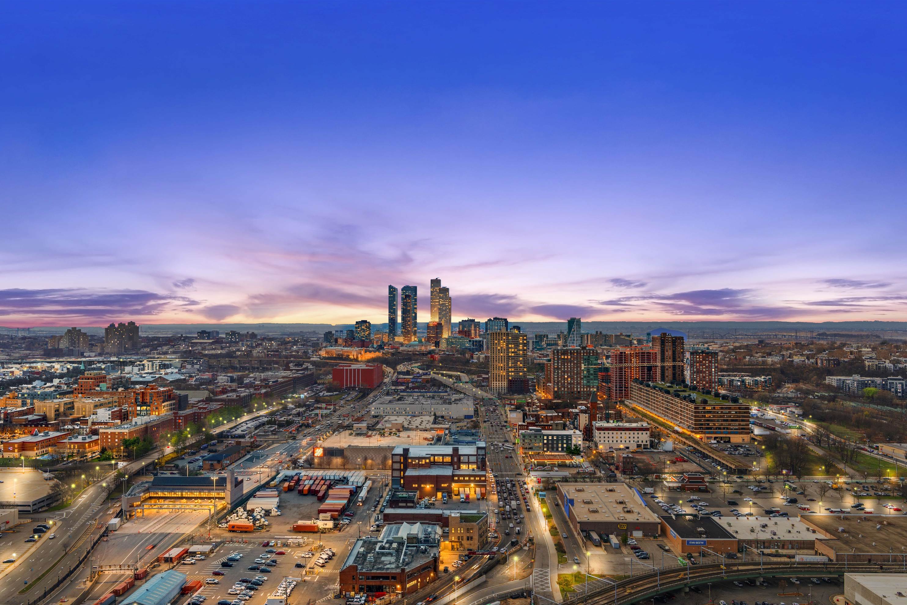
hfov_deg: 63.7
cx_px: 450
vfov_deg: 45.0
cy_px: 313
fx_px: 731
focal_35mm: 29
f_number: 8
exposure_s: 1/2000
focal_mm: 28
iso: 400
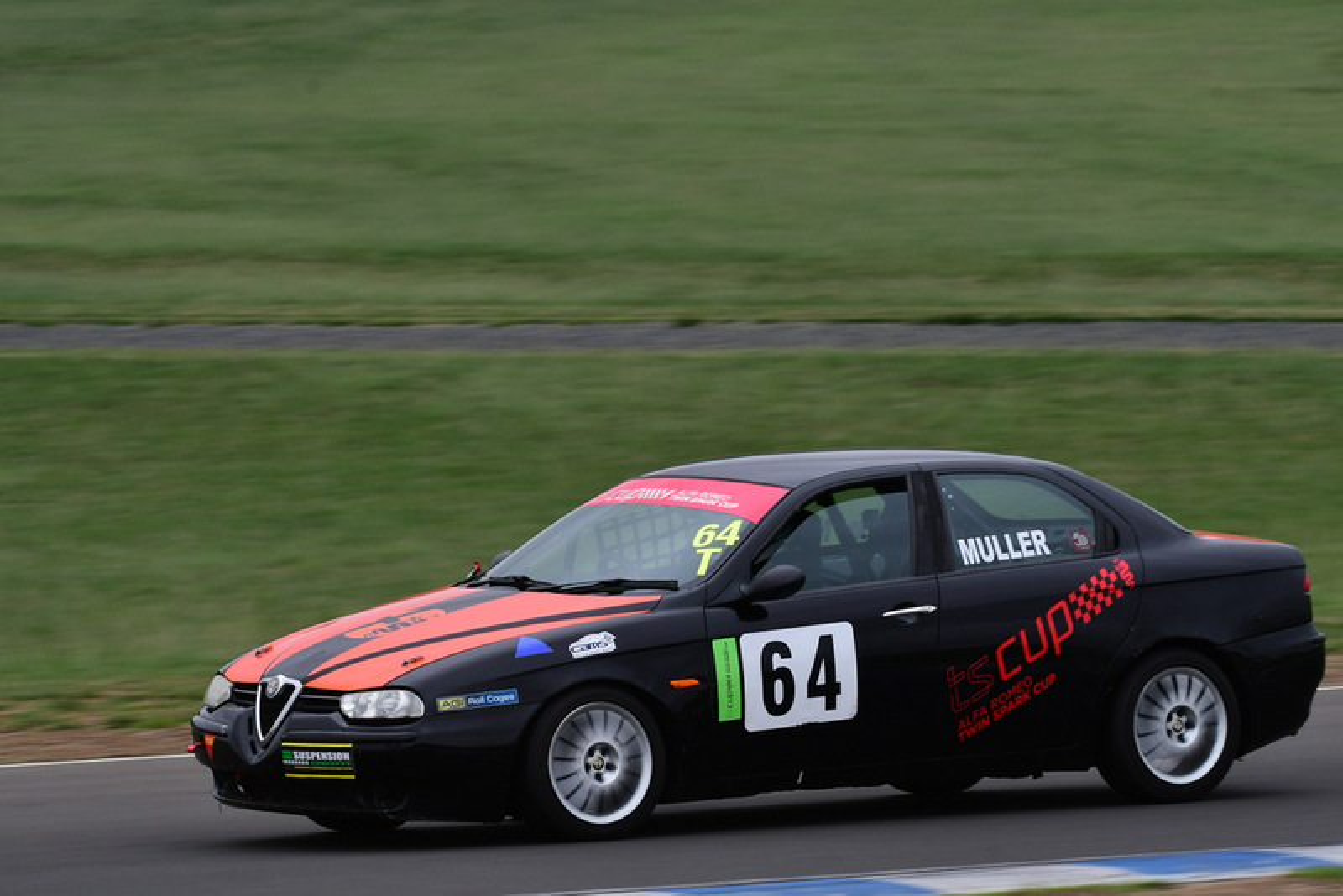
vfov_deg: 4.6
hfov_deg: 6.9
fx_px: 11195
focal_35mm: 300
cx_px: 672
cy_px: 448
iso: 640
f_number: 10
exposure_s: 1/200
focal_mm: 200
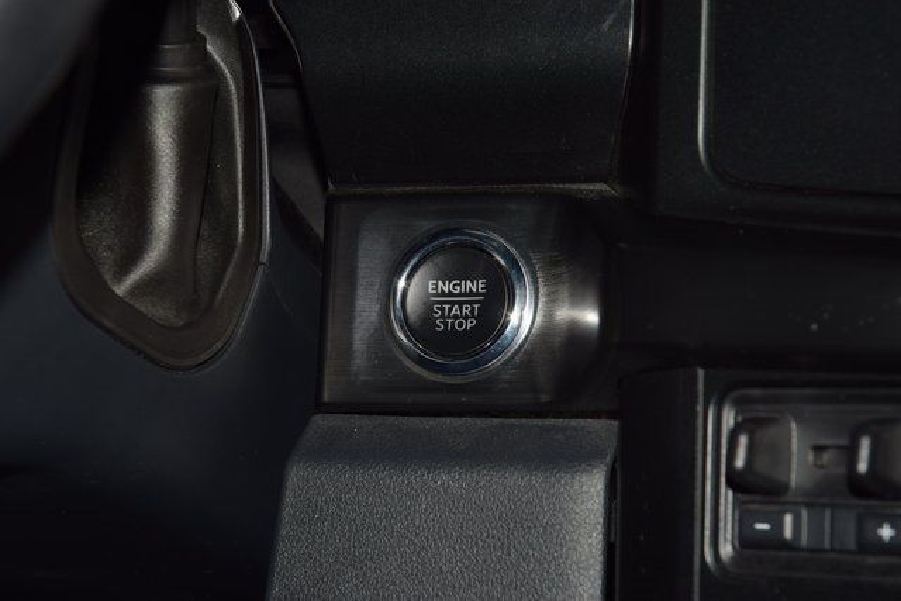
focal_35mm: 105
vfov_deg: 13.0
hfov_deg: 19.5
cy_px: 300
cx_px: 450
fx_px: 2628
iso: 100
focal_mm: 70
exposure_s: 1/125
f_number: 8
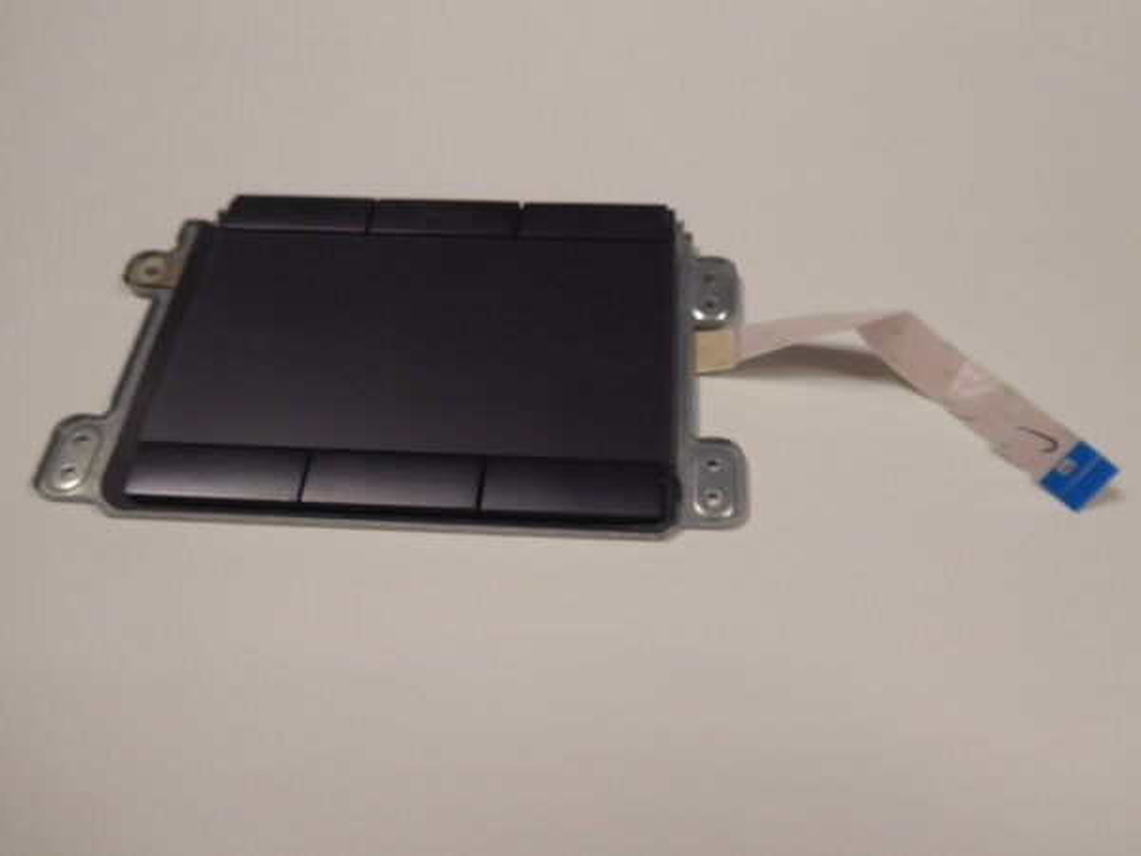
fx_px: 956
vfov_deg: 48.2
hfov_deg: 61.7
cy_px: 428
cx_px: 570
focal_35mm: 29
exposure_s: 1/60
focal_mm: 5
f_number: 3.5
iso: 250
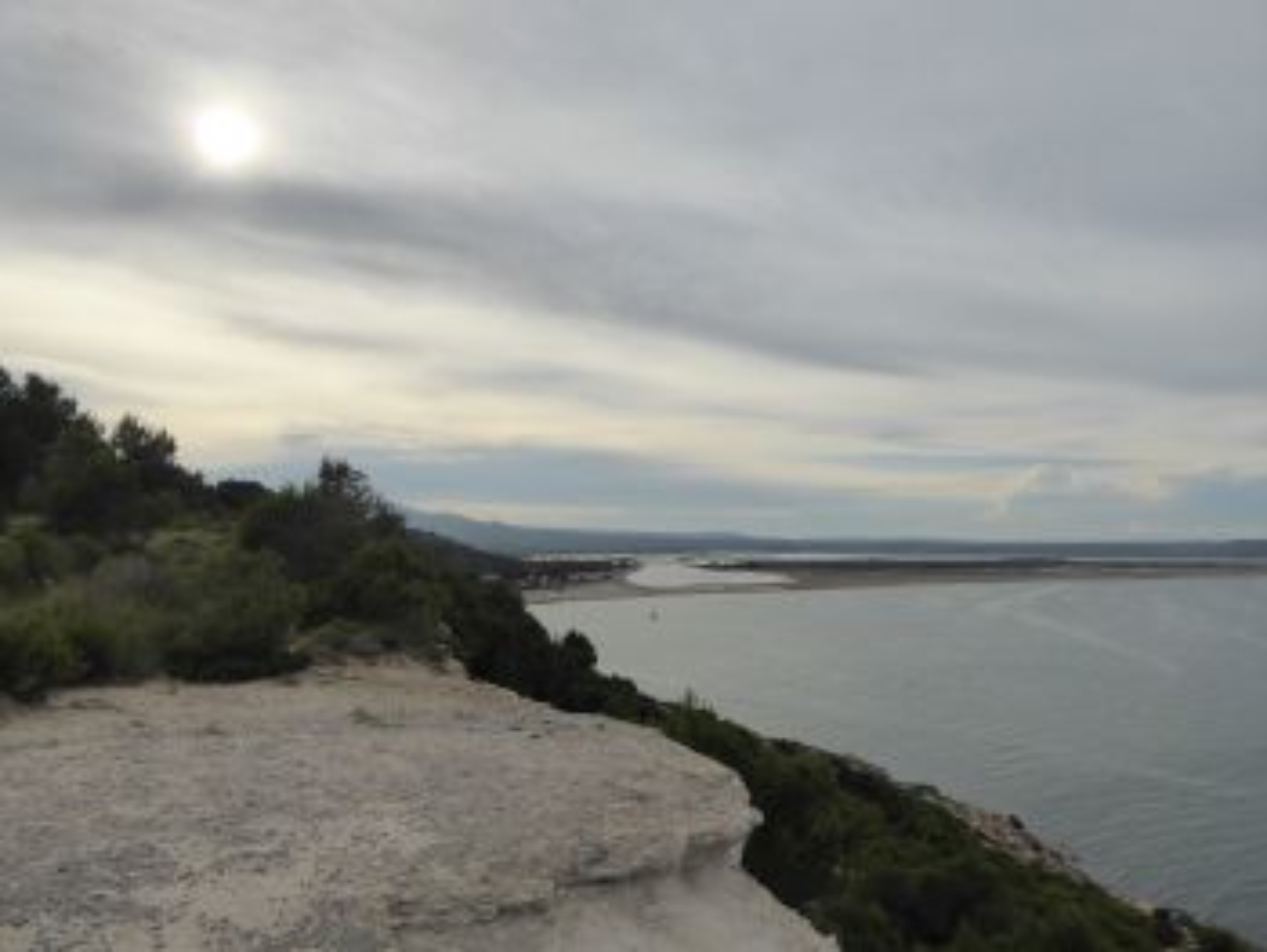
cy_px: 476
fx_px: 916
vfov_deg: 54.9
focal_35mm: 25
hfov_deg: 69.4
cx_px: 634
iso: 160
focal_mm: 4.3
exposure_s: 1/800
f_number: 5
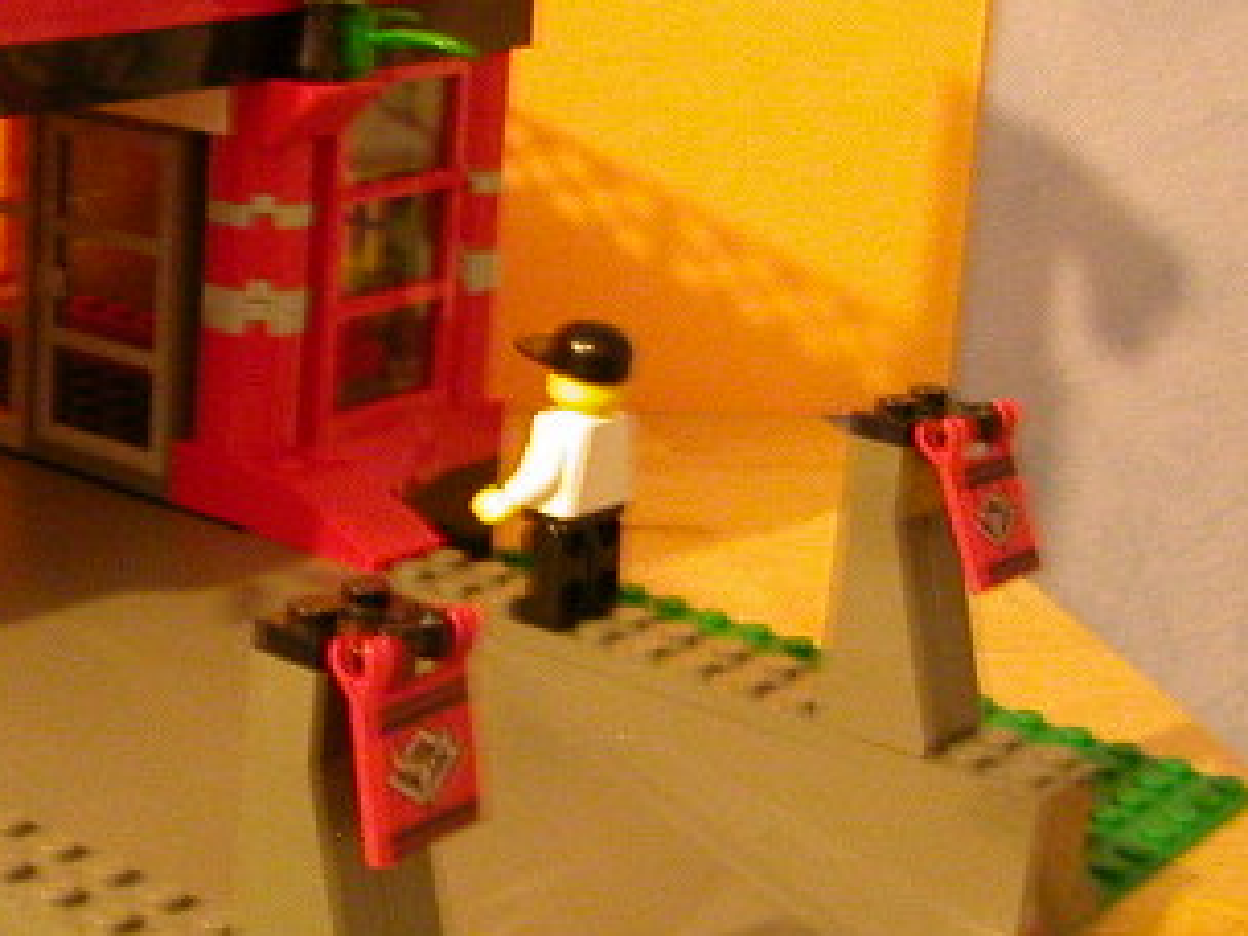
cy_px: 361
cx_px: 8
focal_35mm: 78
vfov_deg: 18.9
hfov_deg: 24.0
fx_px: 2812
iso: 400
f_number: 2.7
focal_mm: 5.6
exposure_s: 1/1.8
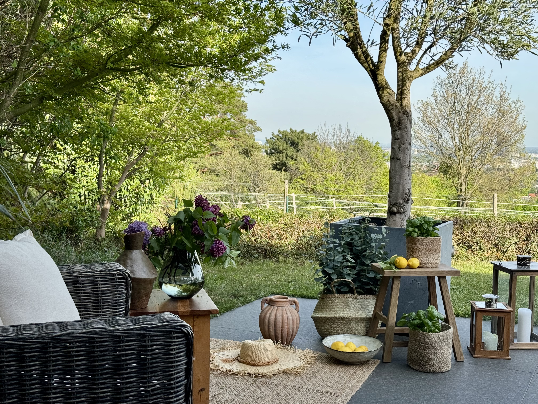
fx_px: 746
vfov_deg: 30.3
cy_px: 202
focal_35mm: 48
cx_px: 269
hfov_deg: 39.7
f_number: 1.78
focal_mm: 6.86
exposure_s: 1/1312
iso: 64
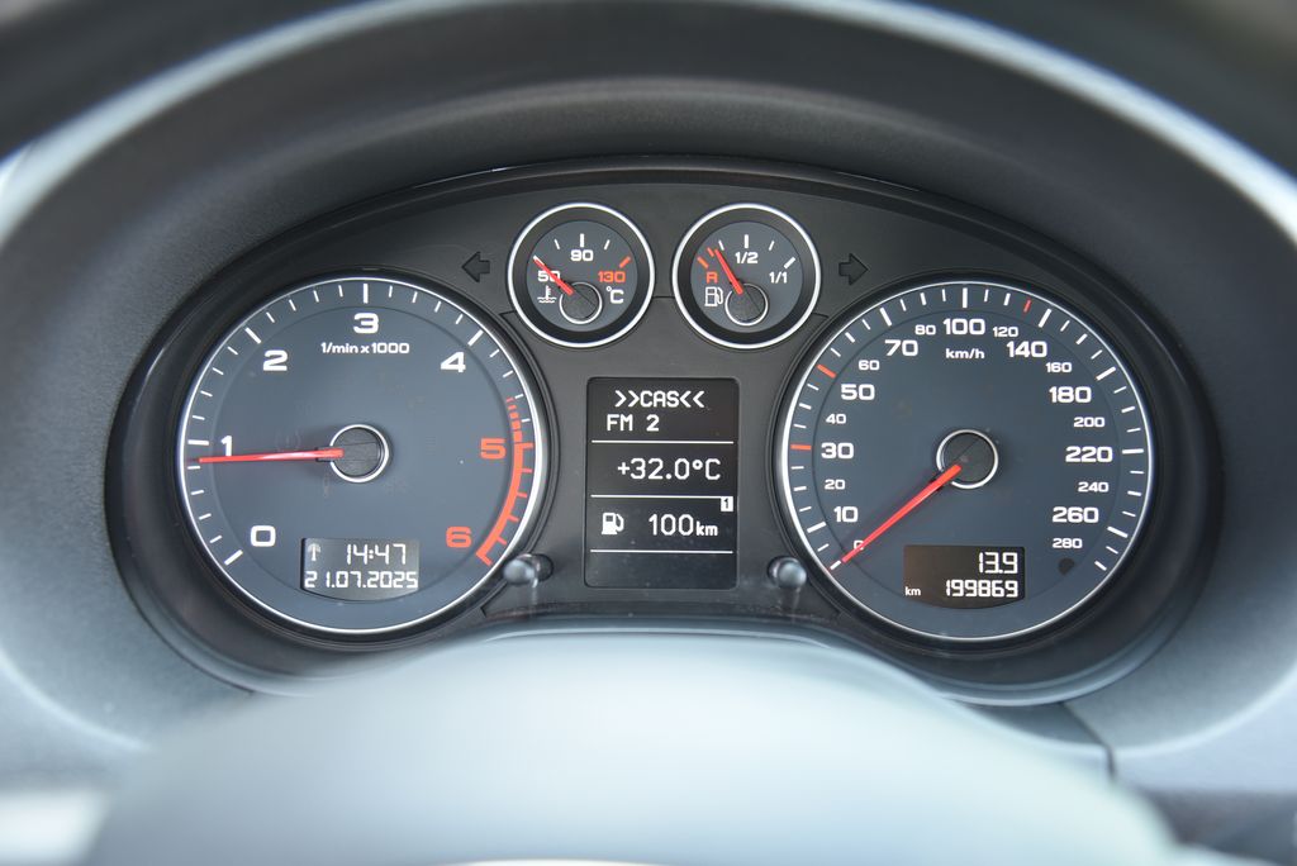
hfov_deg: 39.6
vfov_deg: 27.0
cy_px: 433
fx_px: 1802
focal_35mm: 50
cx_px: 648
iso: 500
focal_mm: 50
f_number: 4
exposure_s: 1/20
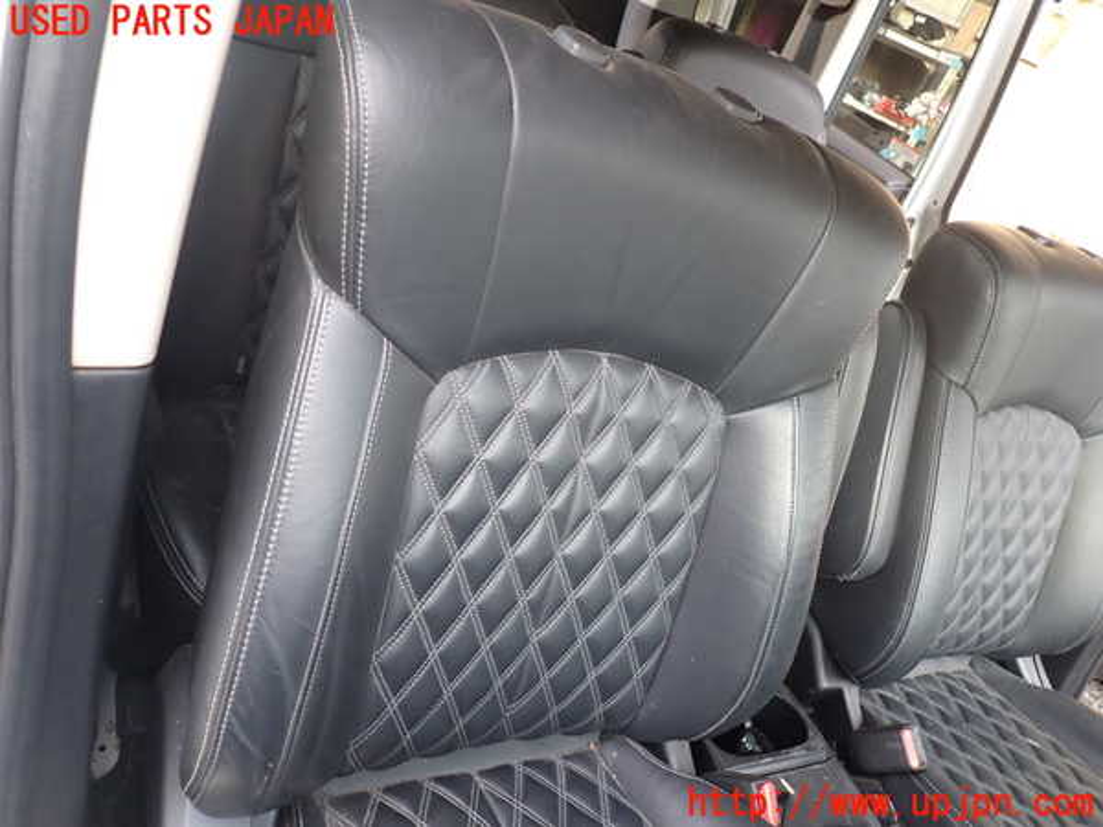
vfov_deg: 54.9
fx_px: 797
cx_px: 552
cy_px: 414
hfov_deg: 69.4
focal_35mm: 25
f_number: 2
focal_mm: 4.5
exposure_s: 1/40
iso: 200
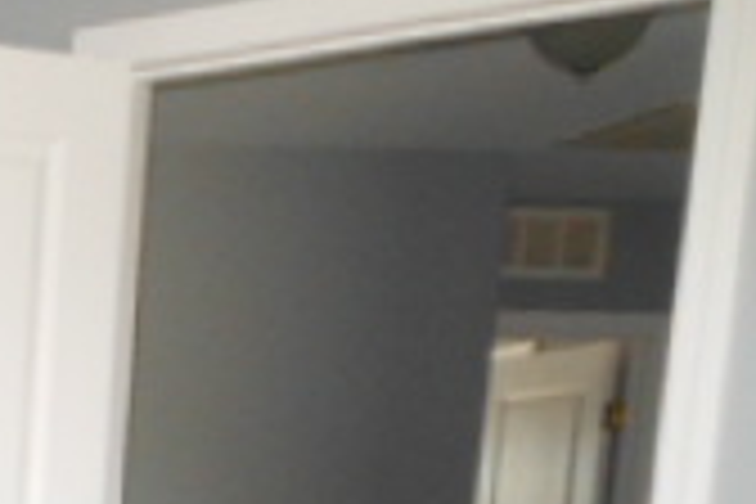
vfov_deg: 12.9
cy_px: 828
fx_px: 2079
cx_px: -554
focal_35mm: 99
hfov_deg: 17.3
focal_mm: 4.5
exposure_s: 1/25
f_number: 3.2
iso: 250
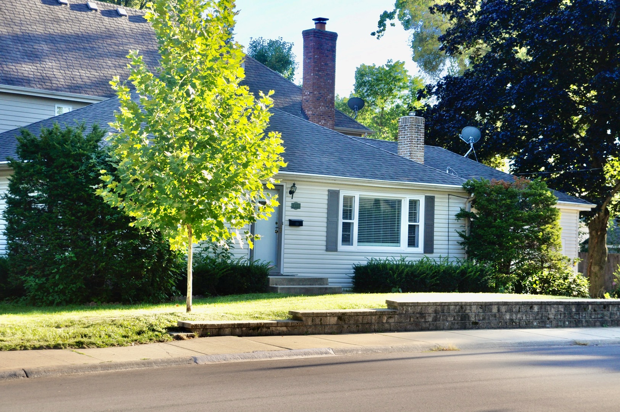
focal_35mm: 69
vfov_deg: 19.7
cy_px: 206
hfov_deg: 29.3
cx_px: 310
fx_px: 1187
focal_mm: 46
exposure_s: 1/200
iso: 200
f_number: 8
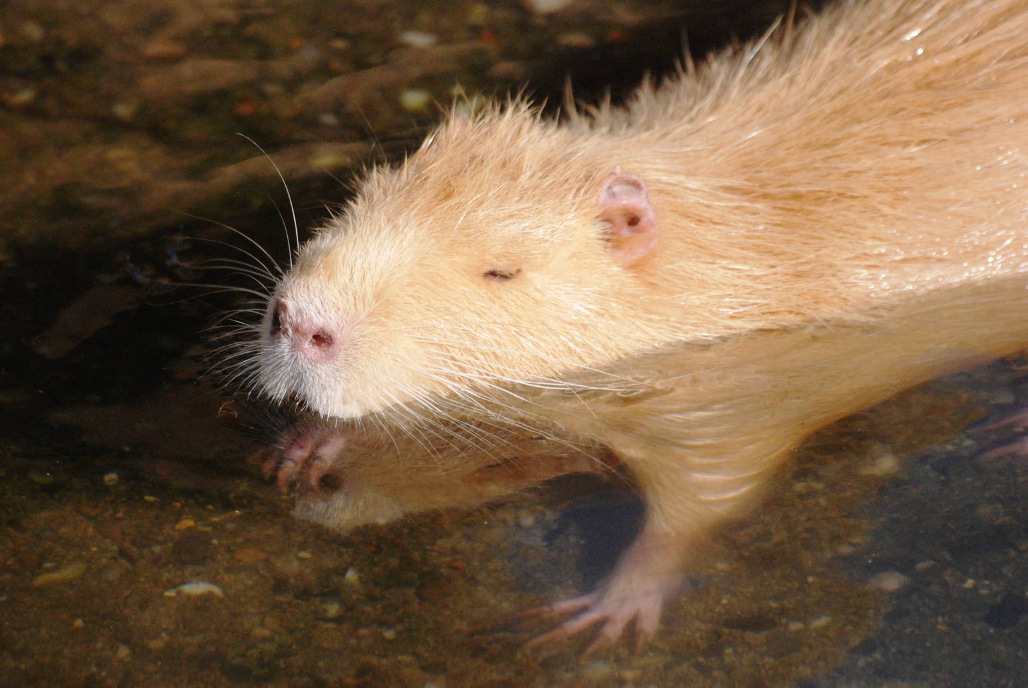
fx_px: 11579
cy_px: 344
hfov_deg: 5.1
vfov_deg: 3.4
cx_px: 514
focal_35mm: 405
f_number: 8
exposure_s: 1/4000
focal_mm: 270
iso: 1000
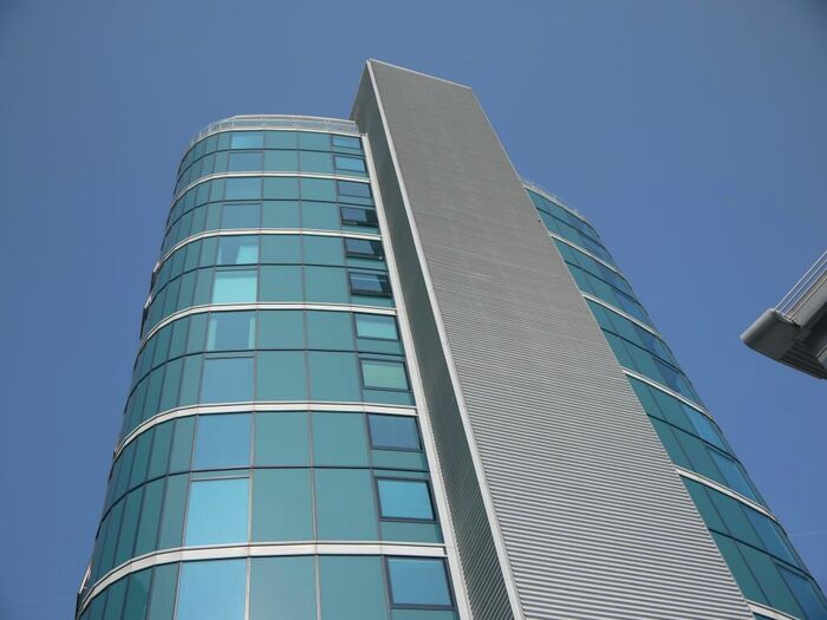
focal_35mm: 40
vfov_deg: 36.0
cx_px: 414
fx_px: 956
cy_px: 310
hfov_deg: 46.8
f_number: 4.2
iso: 100
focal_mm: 20
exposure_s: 1/1300
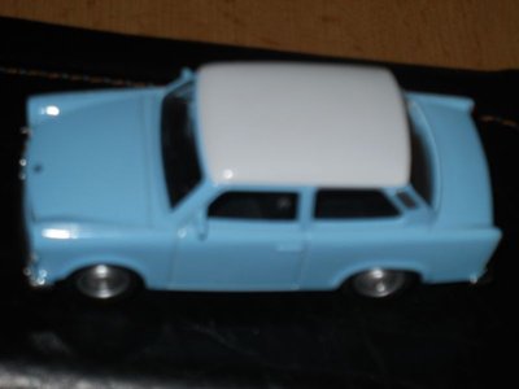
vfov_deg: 10.2
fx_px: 2174
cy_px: 194
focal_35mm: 145
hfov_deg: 13.6
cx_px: 260
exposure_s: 1/60
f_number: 6.7
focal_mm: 24.03
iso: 80
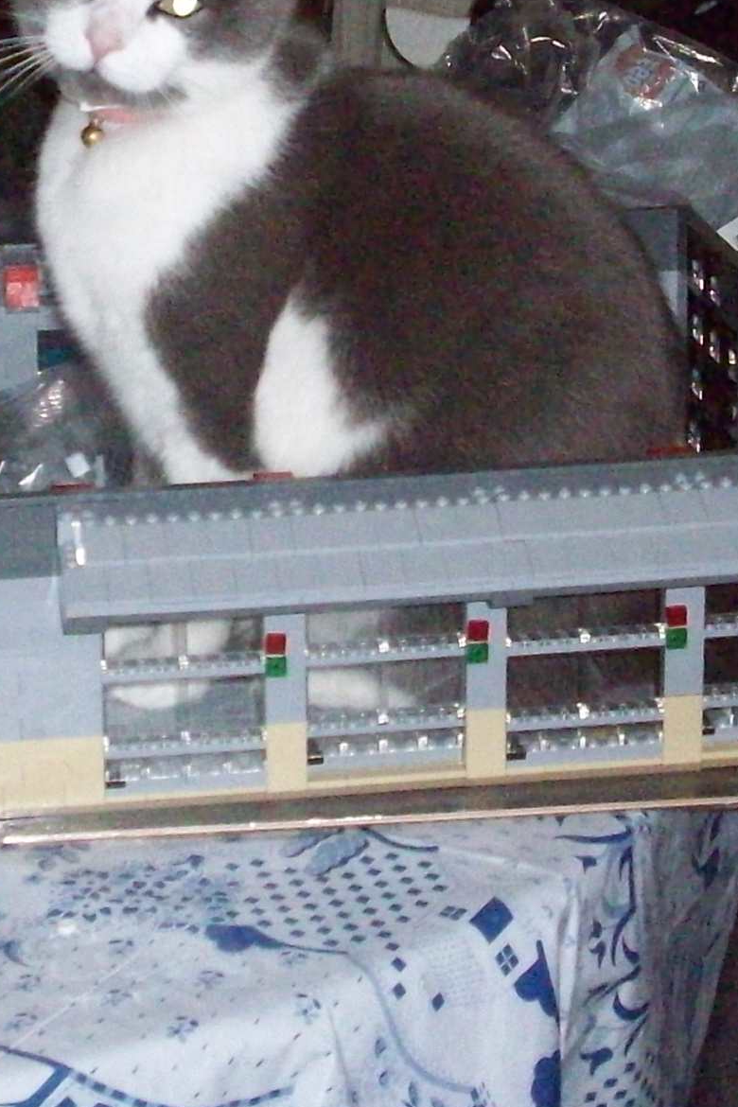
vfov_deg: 19.1
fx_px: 3259
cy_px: 232
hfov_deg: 12.9
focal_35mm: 106
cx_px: 184
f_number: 3.1
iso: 800
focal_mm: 7.6
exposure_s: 1/71.9
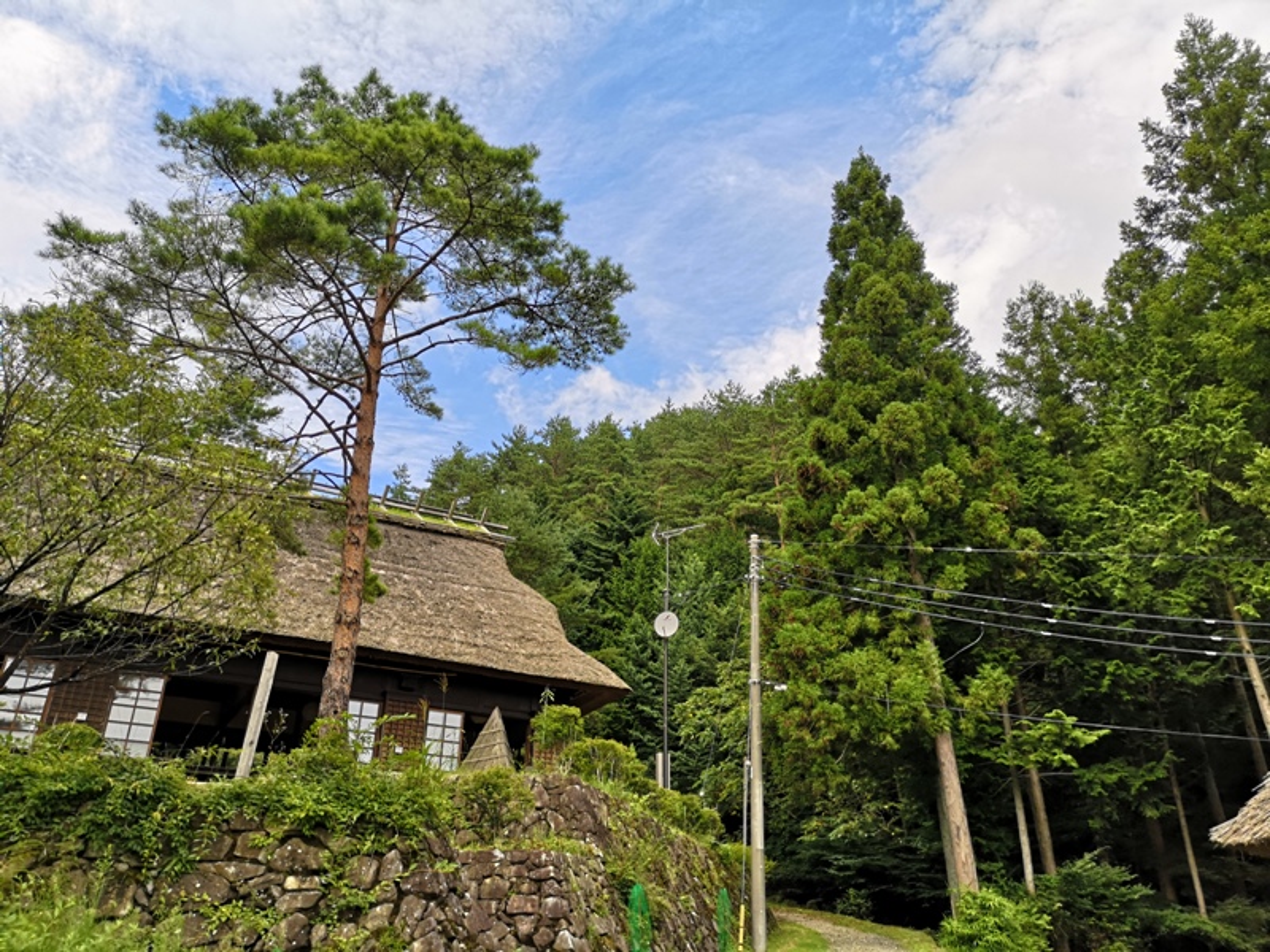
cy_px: 476
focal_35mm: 27
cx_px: 635
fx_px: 991
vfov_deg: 51.4
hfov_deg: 65.3
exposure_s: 1/846
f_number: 1.8
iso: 50
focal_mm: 3.95
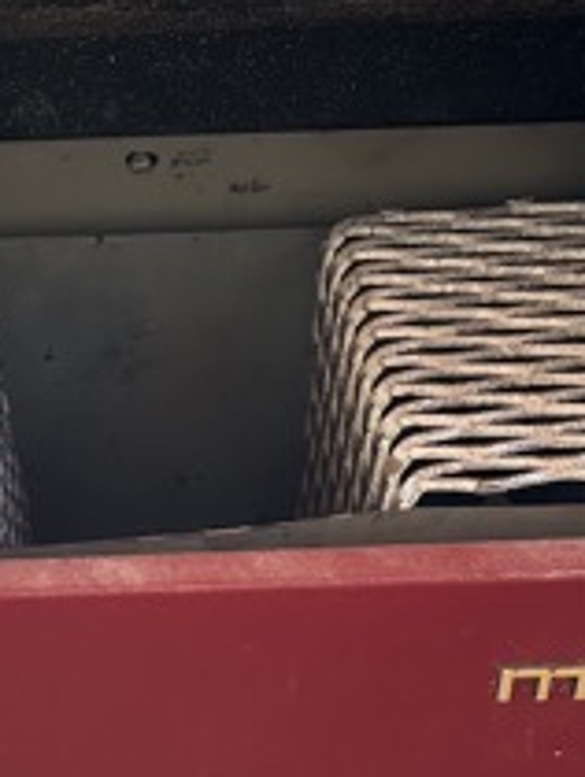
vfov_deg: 26.5
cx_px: 133
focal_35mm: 73
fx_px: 1642
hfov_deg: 20.0
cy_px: 522
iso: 125
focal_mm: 6.86
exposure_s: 1/121
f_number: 1.78
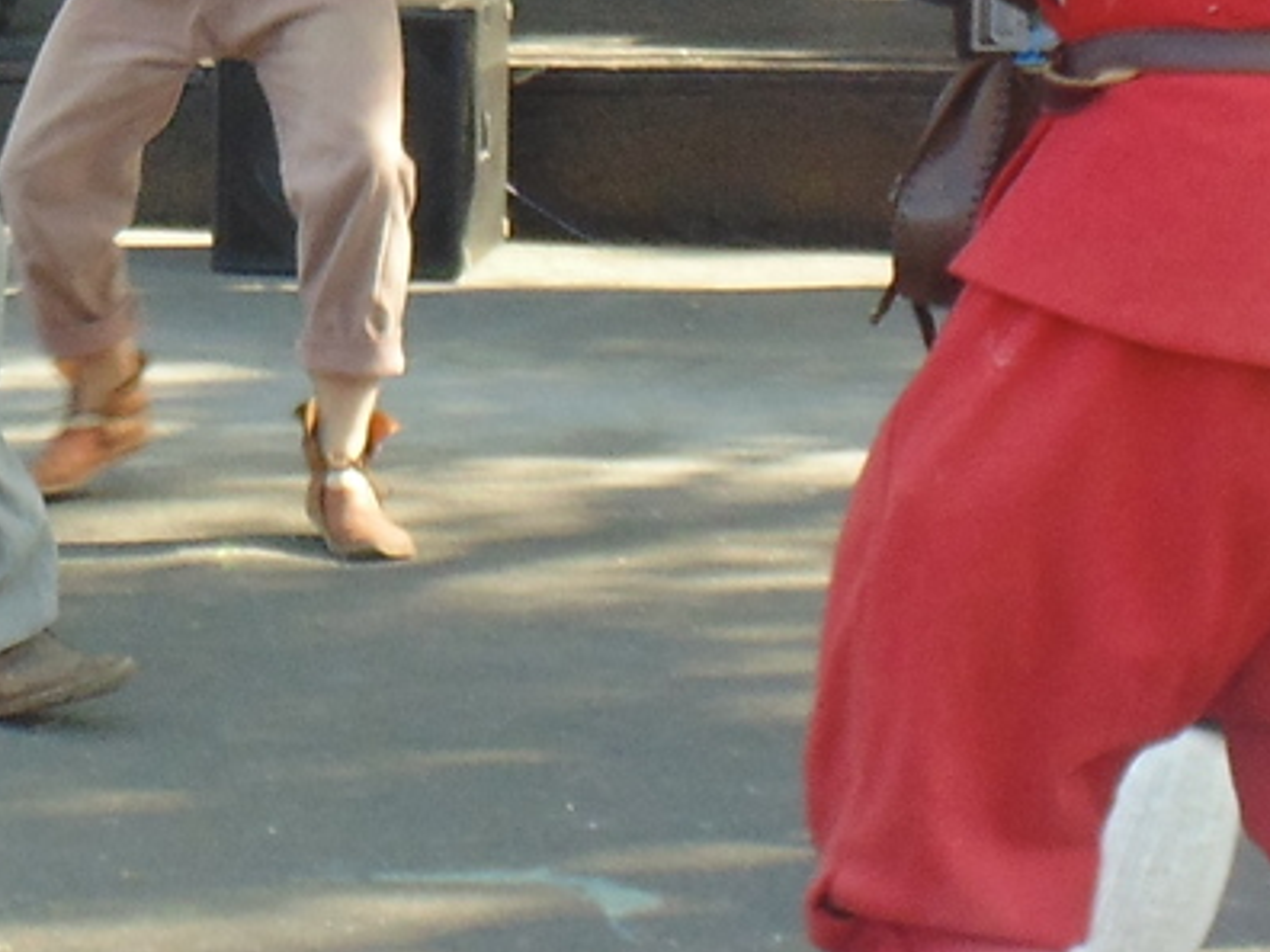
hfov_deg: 11.8
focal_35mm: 165
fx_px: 6054
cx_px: -42
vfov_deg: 8.9
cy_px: -224
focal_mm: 6.2
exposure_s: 1/100
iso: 80
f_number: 3.4
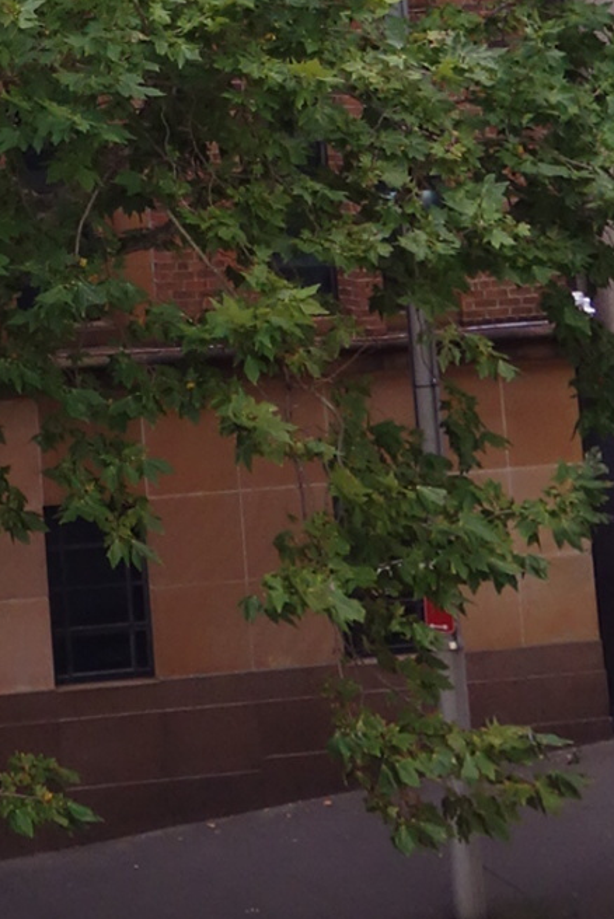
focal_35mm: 128
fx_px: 3271
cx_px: -684
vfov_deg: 14.3
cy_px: -671
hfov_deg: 9.8
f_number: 5.6
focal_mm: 10.4
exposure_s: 1/200
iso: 400
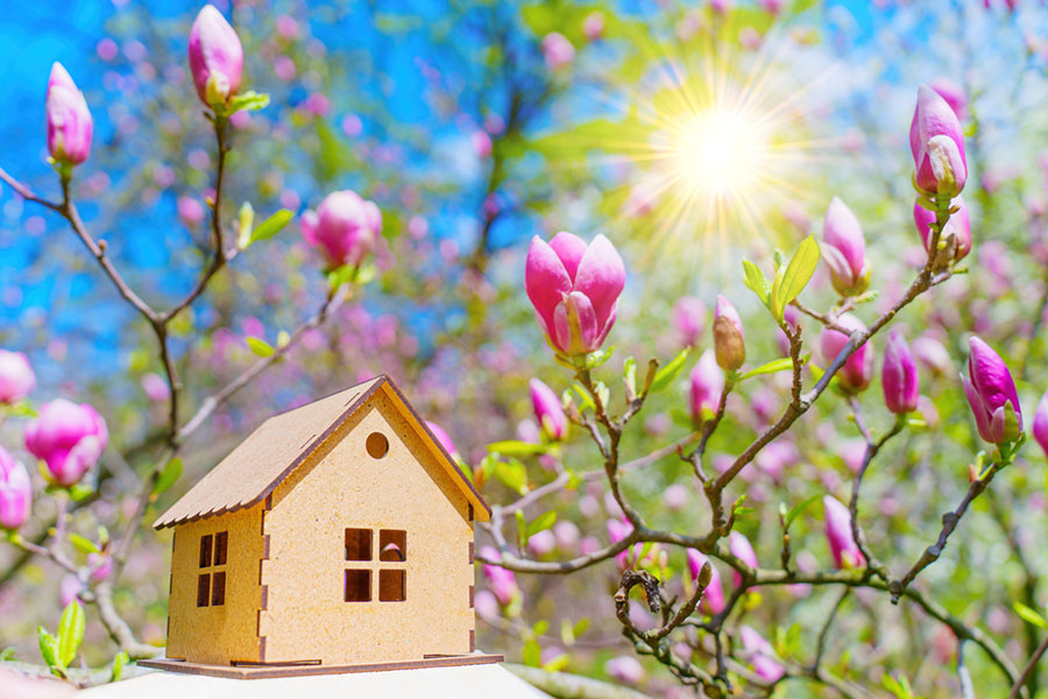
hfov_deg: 57.2
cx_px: 524
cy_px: 350
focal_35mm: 33
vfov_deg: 40.0
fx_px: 961
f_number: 3.5
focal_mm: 33
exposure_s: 1/1600
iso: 100
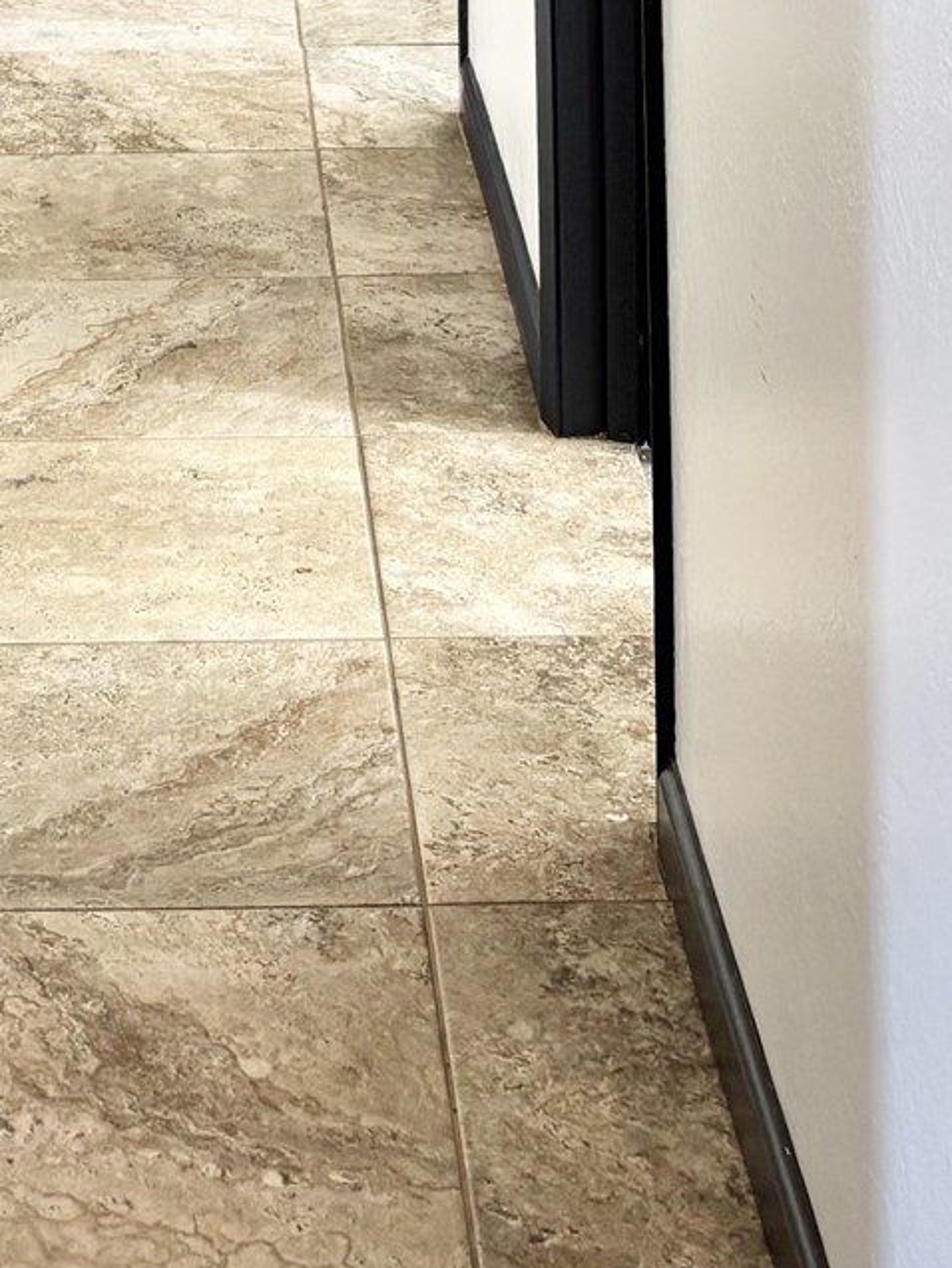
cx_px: 96
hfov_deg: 15.5
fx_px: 3446
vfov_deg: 18.5
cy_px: -625
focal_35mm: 94
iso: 125
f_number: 1.6
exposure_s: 1/120
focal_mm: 5.96
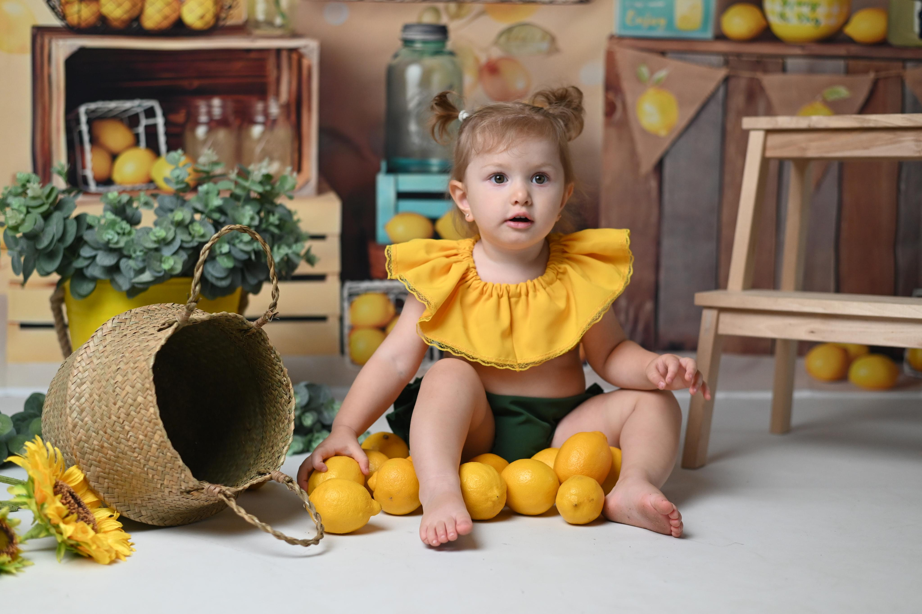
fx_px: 1280
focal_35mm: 50
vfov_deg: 27.0
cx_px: 461
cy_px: 307
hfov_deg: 39.6
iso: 1600
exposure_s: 1/500
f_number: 2.5
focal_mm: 50
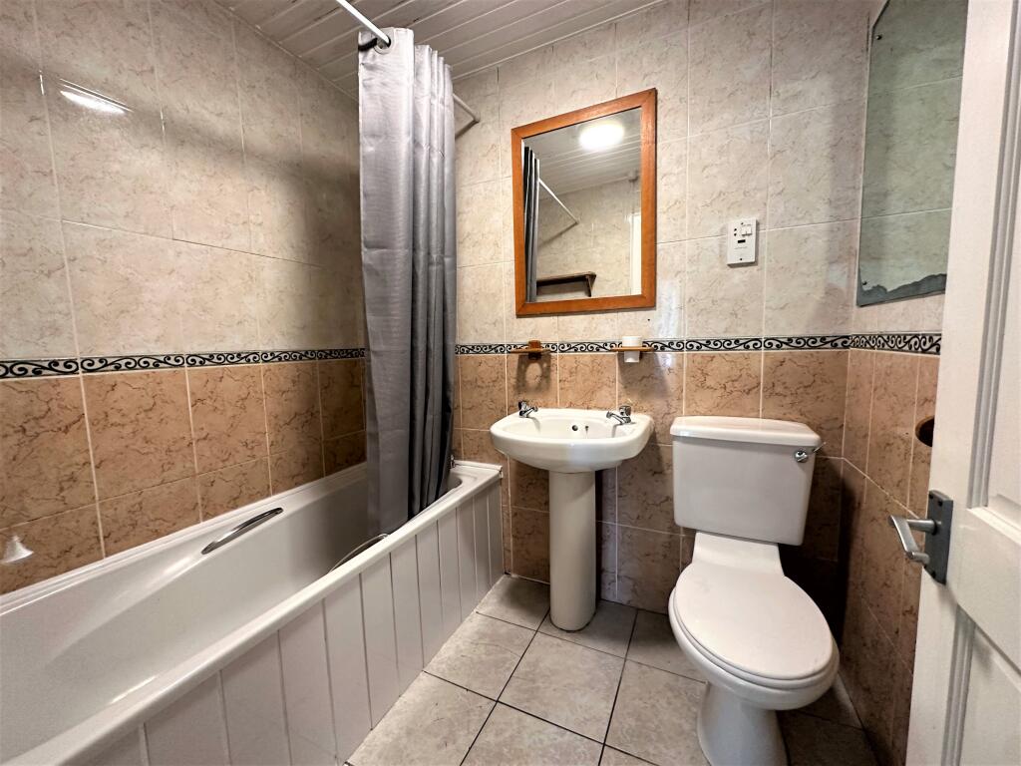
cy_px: 383
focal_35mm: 14
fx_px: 413
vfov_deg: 85.7
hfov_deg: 102.1
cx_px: 510
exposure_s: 1/50
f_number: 2.2
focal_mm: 2.22
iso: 320
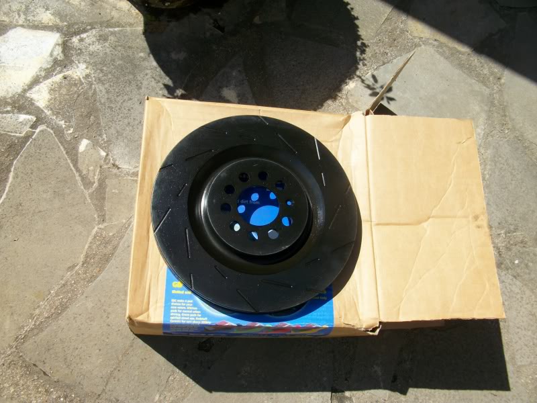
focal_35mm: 34
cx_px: 268
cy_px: 202
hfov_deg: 54.0
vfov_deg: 41.8
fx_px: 527
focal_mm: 5.7
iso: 80
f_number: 5.5
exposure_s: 1/328
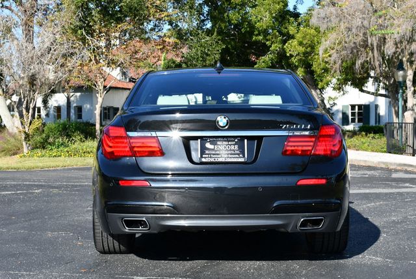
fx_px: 786
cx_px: 208
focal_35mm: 68
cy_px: 140
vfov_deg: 20.1
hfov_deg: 29.6
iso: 140
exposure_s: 1/250
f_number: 8
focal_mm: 34
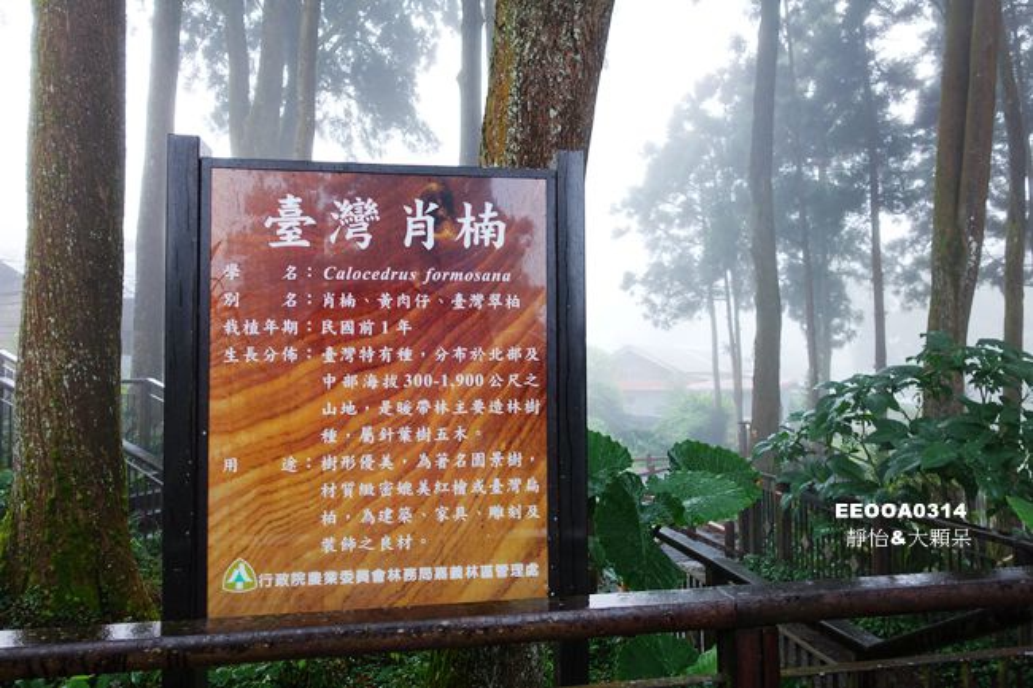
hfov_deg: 73.8
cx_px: 516
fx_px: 688
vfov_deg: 53.1
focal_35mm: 24
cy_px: 344
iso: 125
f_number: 2.2
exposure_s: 1/30
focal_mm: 8.8
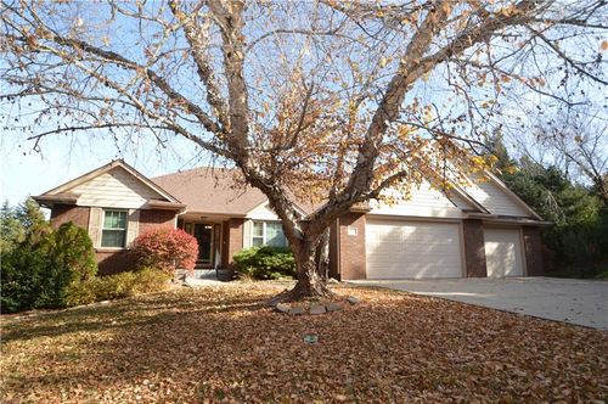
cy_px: 202
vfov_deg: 67.2
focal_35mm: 18
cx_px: 304
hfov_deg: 90.1
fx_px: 304
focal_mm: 12
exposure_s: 1/200
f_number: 5.6
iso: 100
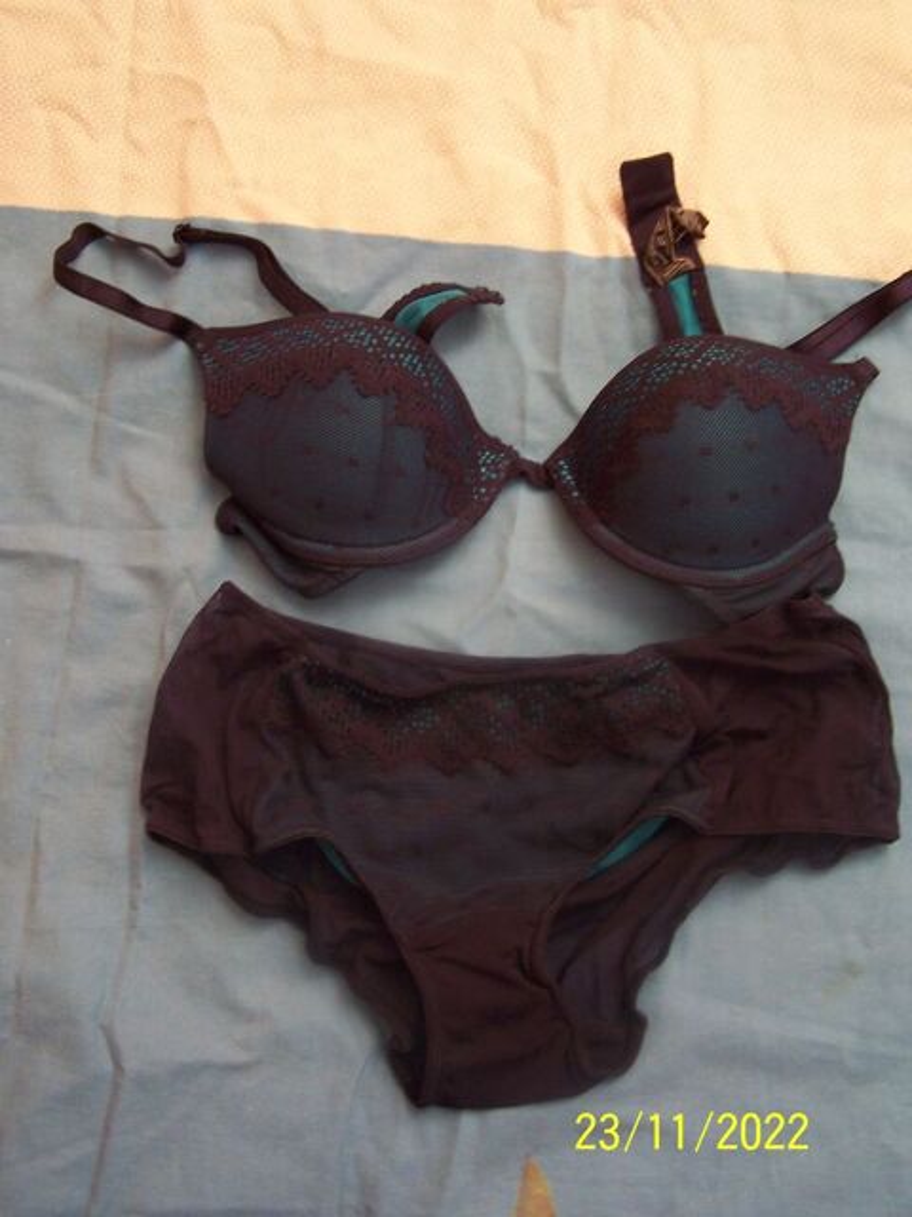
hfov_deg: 37.7
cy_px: 608
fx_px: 1335
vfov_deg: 49.0
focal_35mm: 38
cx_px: 456
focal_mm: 6.3
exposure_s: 1/8
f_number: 2.8
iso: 140
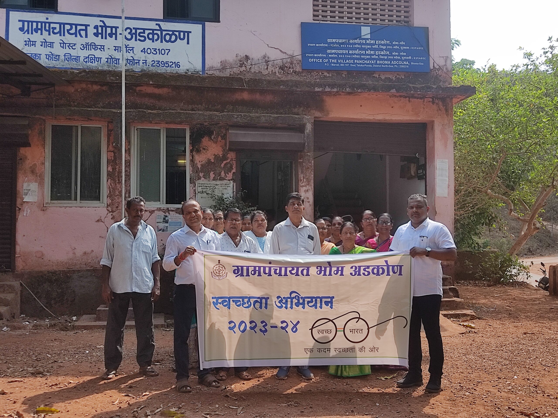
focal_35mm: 26
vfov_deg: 53.1
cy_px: 209
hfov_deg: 67.3
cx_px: 279
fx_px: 419
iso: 100
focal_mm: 4.74
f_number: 1.79
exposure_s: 1/757
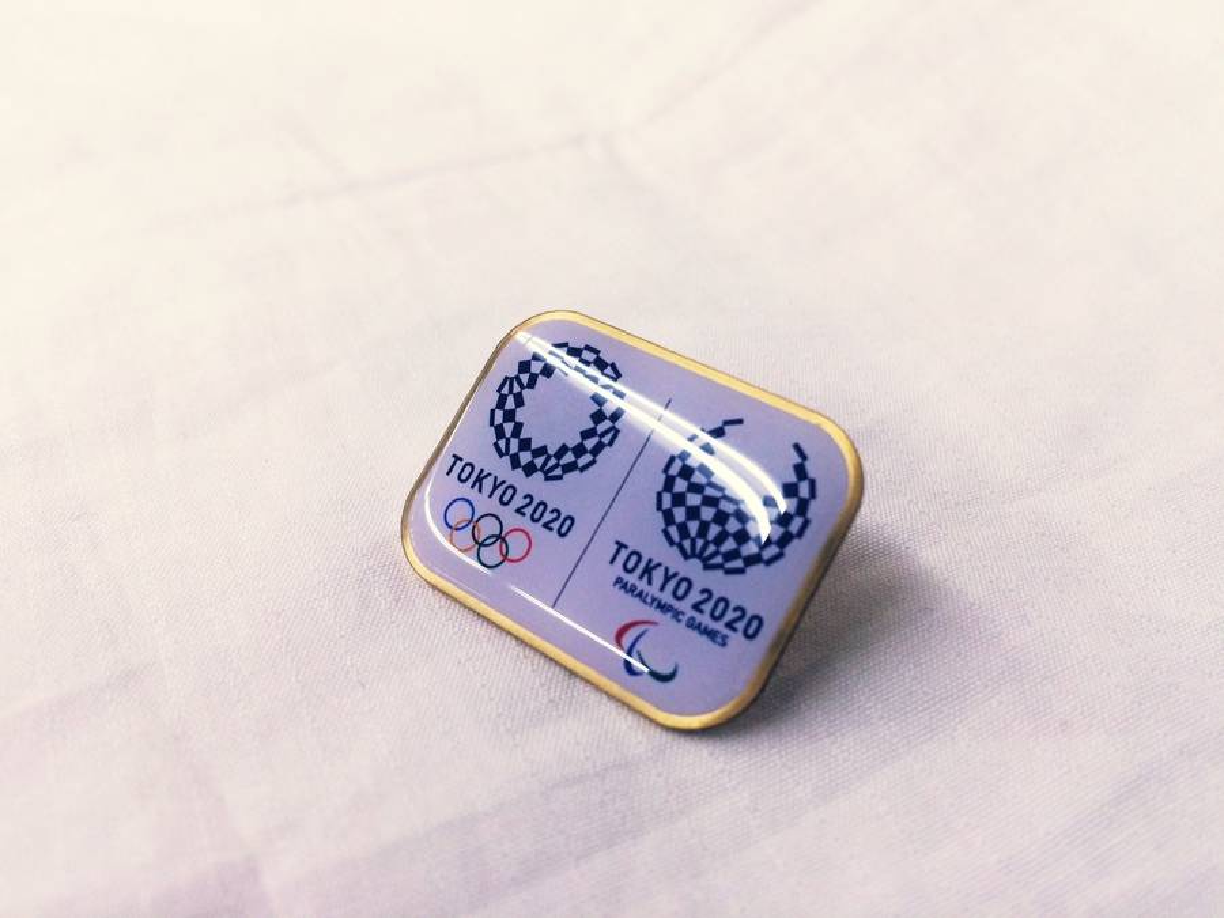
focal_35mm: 29
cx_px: 612
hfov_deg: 61.7
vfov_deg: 48.2
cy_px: 459
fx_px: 1025
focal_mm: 4.15
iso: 64
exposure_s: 1/100
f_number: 2.2
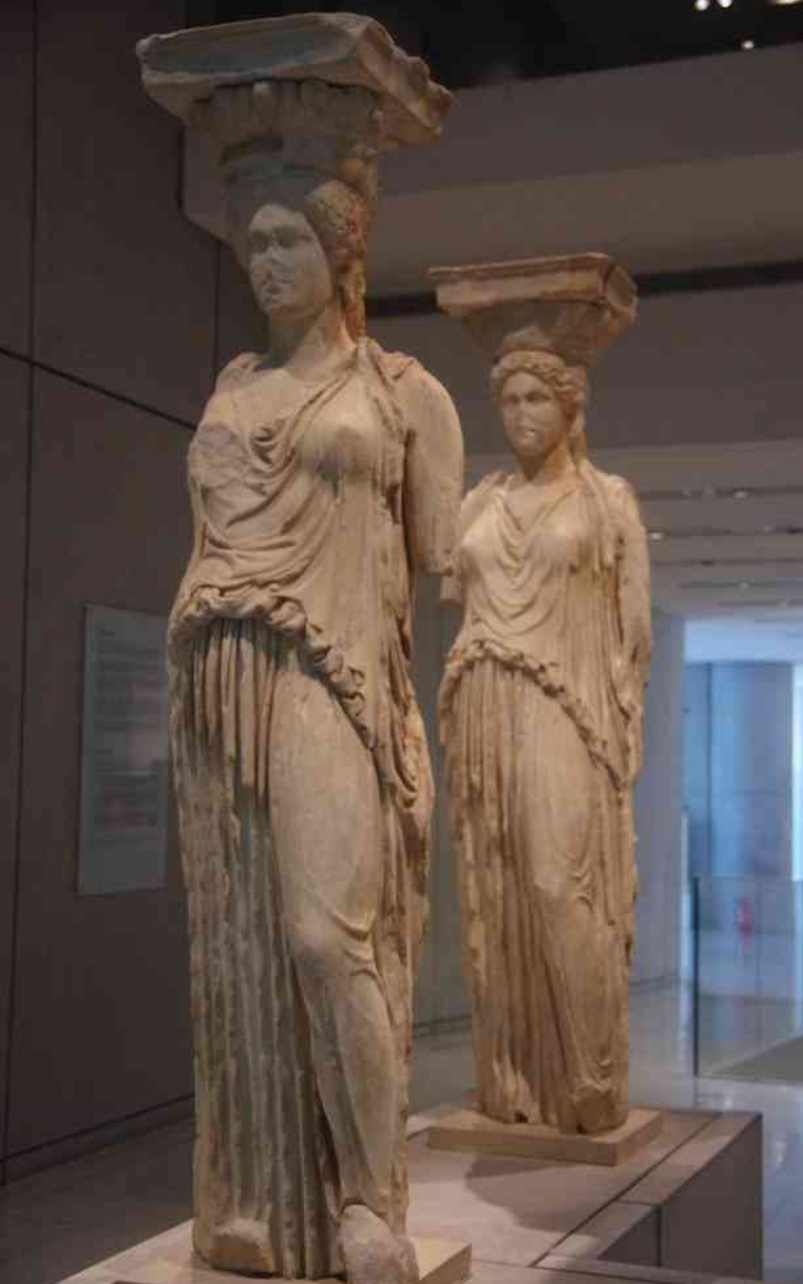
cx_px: 394
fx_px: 1908
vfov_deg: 37.2
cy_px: 645
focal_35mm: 55
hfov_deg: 23.8
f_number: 4
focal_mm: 35
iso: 3200
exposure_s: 1/50
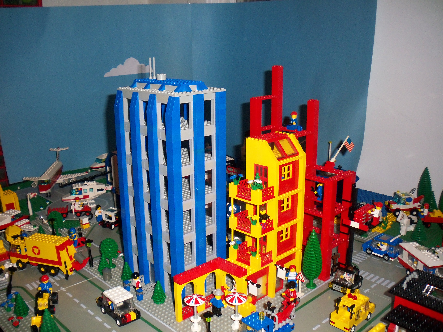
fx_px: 486
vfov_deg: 37.7
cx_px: 222
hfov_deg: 49.0
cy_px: 166
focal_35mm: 38
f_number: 3.5
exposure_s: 1/60
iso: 200
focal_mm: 6.3
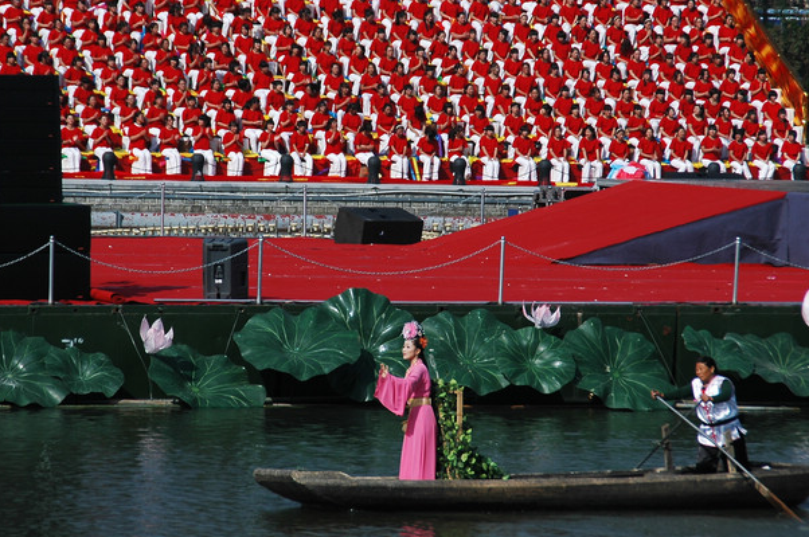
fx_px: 6712
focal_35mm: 299
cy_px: 248
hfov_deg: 6.9
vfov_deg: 4.6
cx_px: 349
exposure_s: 1/800
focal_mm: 150
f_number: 8
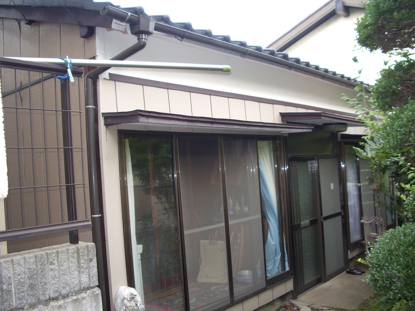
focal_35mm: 35
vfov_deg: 40.7
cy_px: 156
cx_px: 208
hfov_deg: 52.6
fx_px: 420
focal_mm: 5.8
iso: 100
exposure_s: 1/80
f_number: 2.6
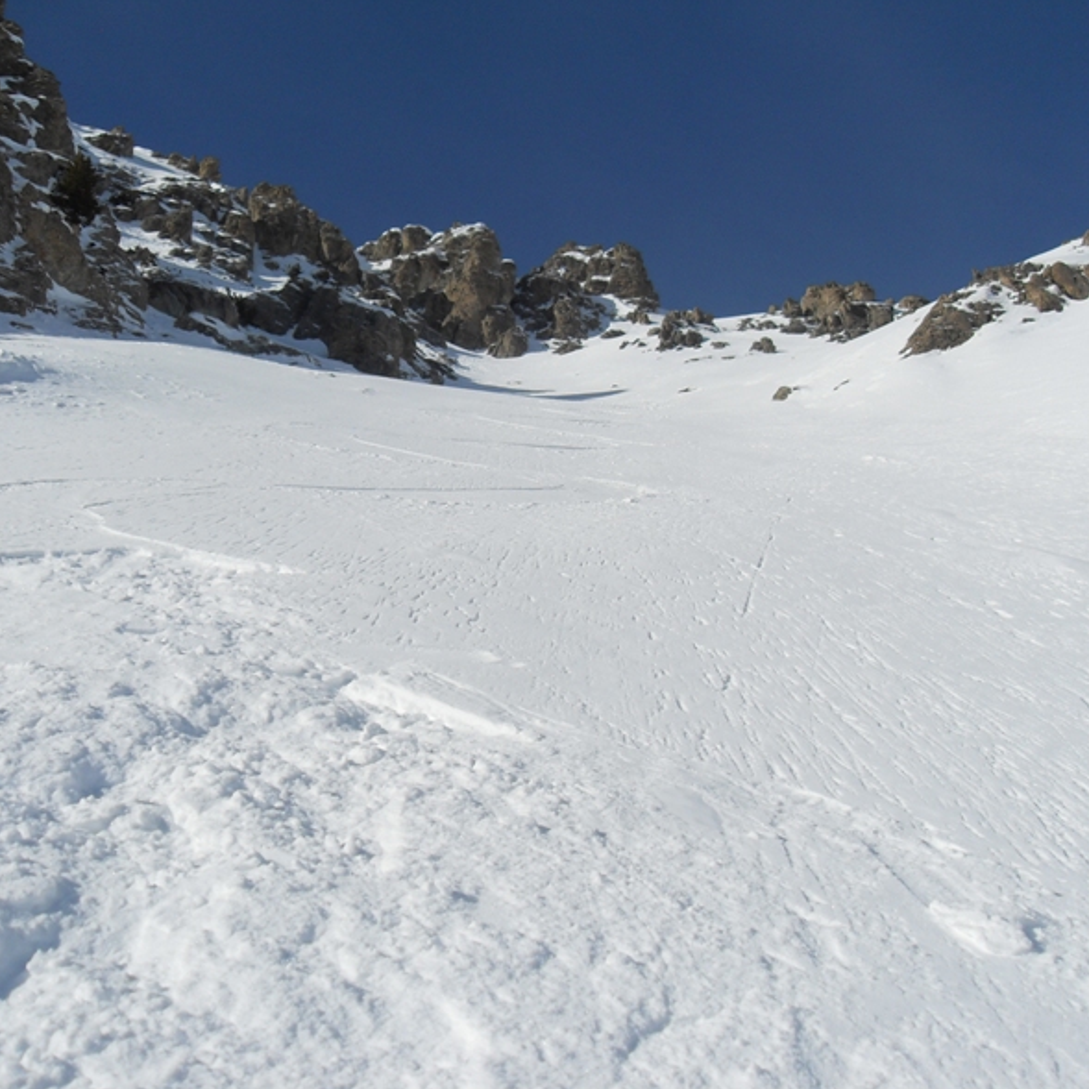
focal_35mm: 42
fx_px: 1495
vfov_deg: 40.0
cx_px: 592
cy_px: 540
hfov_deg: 40.0
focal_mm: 6.3
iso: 80
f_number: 7
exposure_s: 1/750
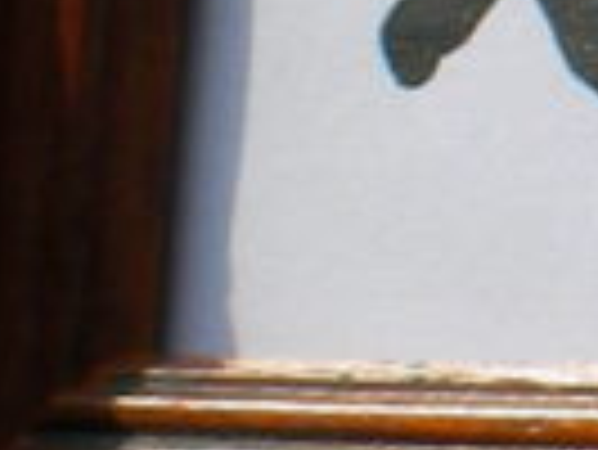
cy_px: -360
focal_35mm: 861
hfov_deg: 2.3
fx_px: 14887
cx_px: 1843
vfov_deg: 1.7
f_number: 6.2
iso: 50
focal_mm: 17.1
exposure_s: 1/340
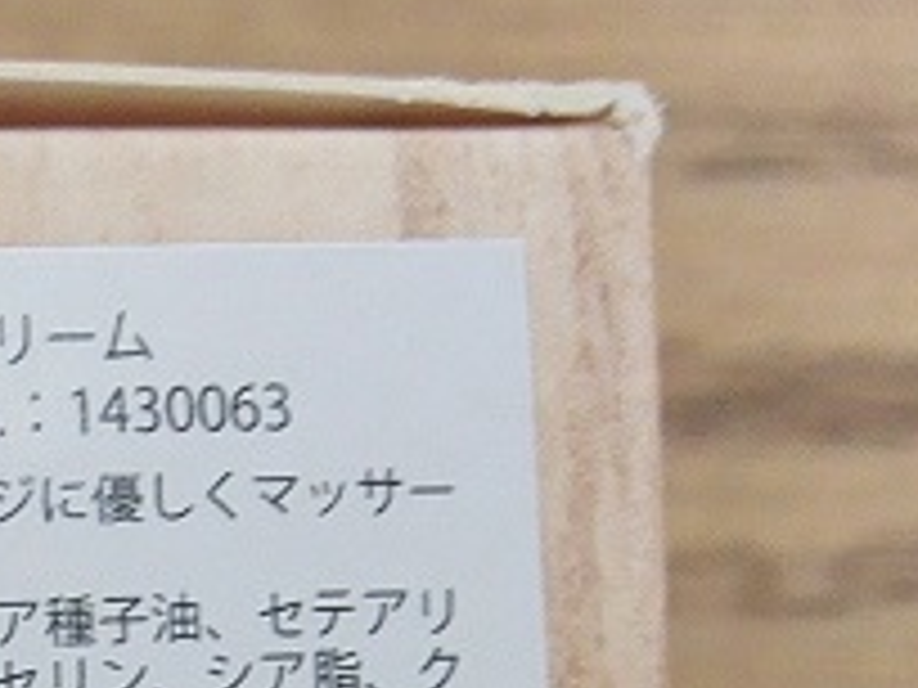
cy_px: 1284
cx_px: -508
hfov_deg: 13.3
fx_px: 3686
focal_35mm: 139
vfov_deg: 10.0
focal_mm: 3.8
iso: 200
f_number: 2
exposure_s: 1/33.4
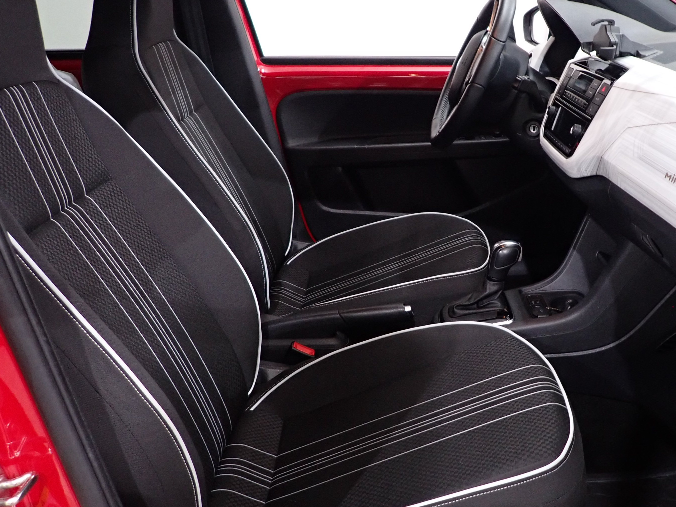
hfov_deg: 49.4
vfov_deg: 38.5
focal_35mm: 37
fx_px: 723
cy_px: 209
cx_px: 441
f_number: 2
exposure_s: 1/30
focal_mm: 4.5
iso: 250
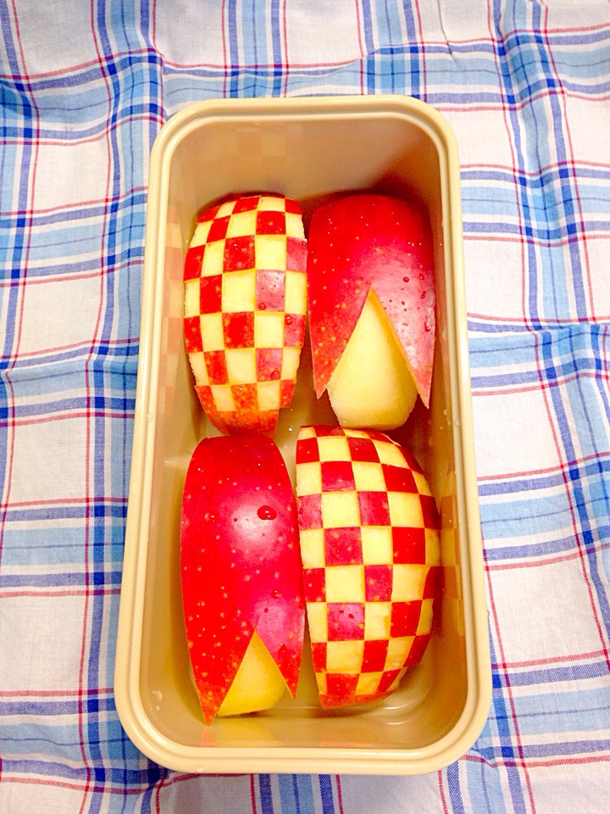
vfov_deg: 55.4
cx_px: 305
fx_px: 775
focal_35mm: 33
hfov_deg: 42.9
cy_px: 407
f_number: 2.4
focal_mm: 4.12
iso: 125
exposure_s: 1/20
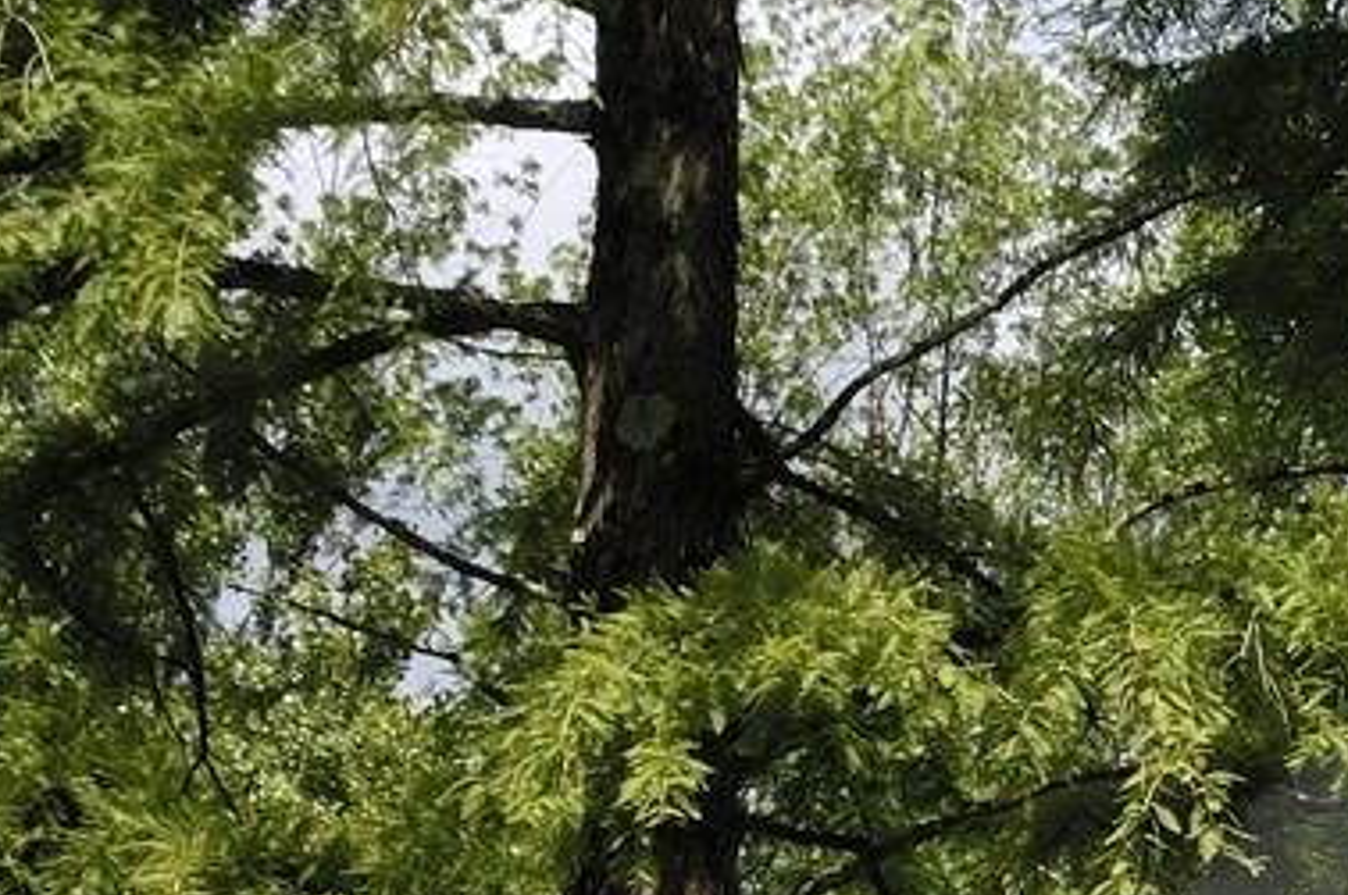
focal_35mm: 178
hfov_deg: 10.9
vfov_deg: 7.4
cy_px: 1836
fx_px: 6656
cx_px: 2311
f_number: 8.5
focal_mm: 28
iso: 100
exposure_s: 1/160
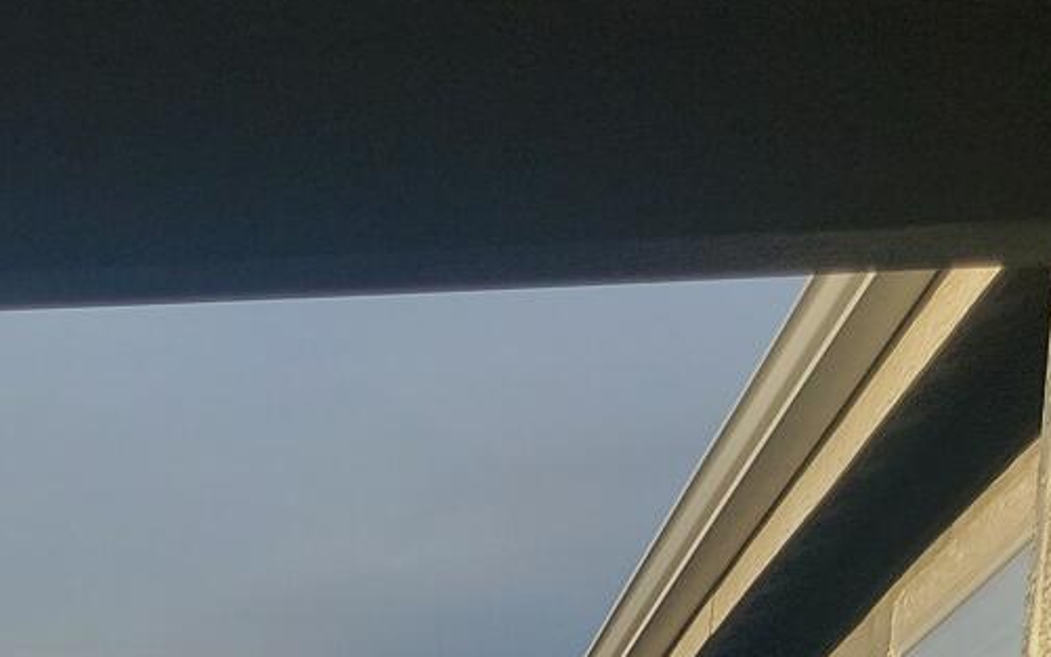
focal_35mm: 110
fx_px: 3150
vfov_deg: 10.0
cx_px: -409
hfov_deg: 17.5
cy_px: 1698
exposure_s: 1/1584
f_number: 1.8
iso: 50
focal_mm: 5.4
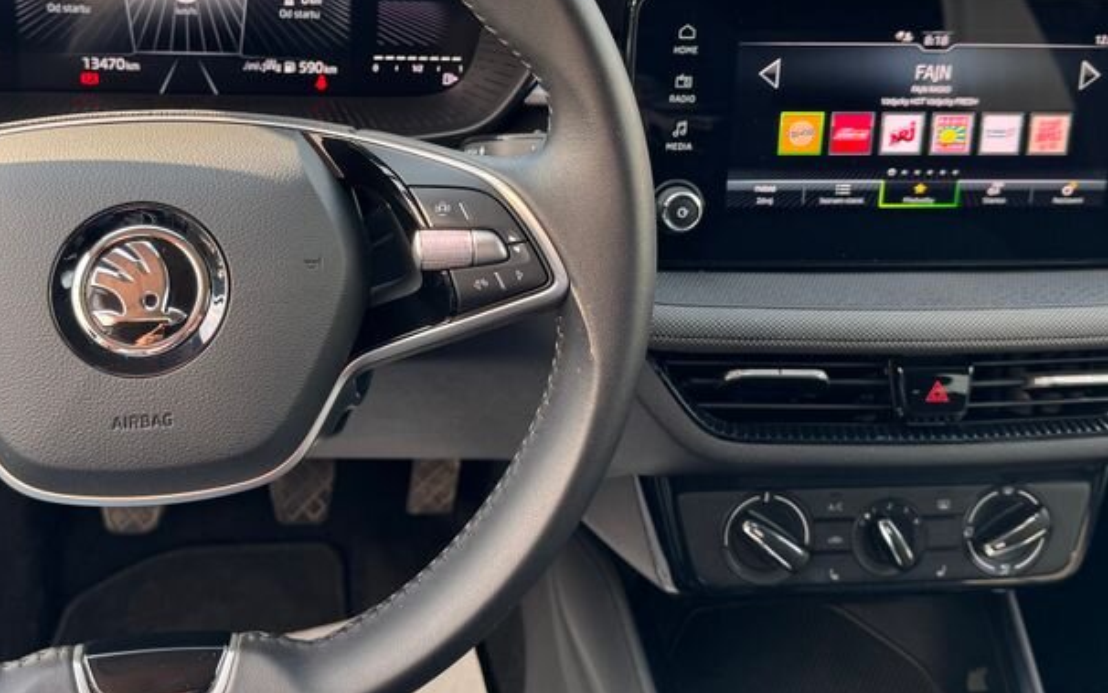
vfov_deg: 29.5
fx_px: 1299
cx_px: 450
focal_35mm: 43
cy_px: 199
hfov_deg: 46.0
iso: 64
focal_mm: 6.76
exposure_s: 1/121
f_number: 1.78
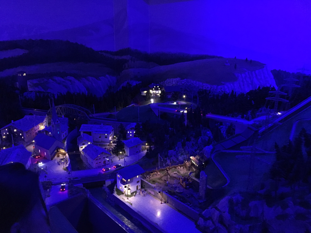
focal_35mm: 29
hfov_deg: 61.7
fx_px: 261
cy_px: 116
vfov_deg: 48.2
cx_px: 156
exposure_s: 1/4
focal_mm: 4.15
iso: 320
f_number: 2.2
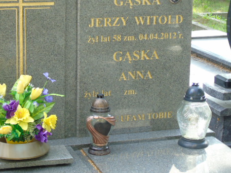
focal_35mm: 97
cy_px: 59
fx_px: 647
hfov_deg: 20.2
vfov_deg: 15.2
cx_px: 88
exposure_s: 1/40
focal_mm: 13
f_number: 4.7
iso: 80
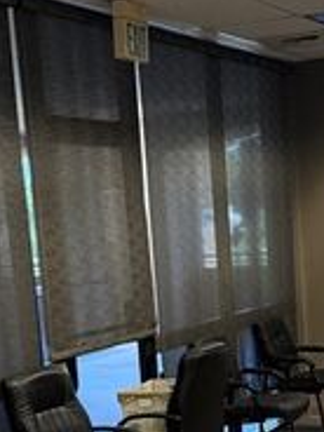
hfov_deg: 16.9
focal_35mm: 87
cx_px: 225
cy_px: 428
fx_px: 1086
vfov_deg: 21.7
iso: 320
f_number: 1.78
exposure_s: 1/60
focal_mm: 6.76
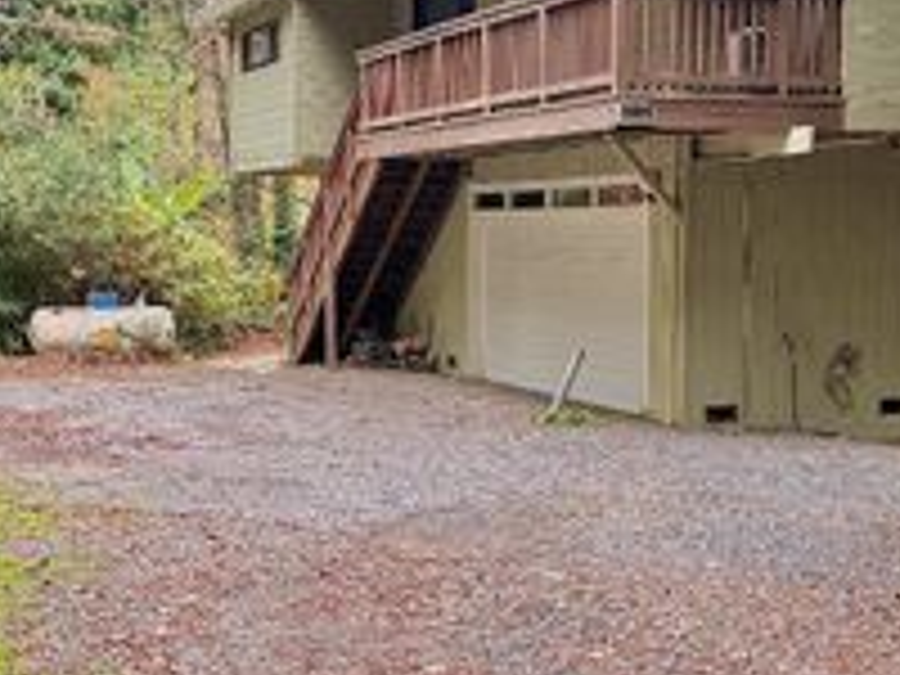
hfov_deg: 32.1
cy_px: 349
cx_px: 536
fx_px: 1560
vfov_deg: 24.4
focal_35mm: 60
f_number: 1.78
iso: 160
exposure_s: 1/226
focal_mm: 6.76
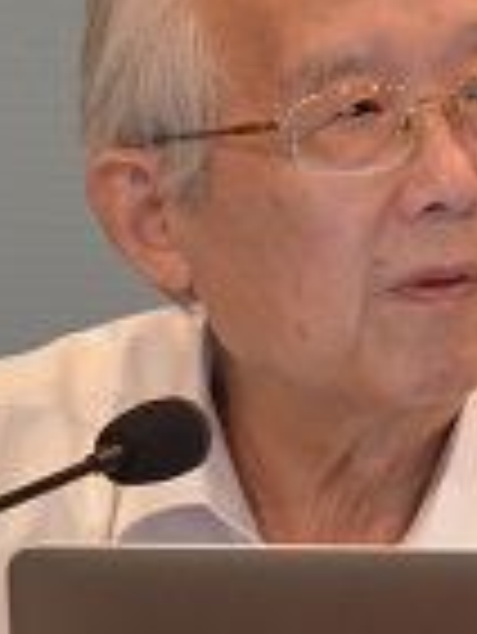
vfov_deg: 3.6
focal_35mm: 552
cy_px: 272
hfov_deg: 2.7
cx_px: 212
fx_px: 10127
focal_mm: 90
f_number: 5.6
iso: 1400
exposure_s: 1/30
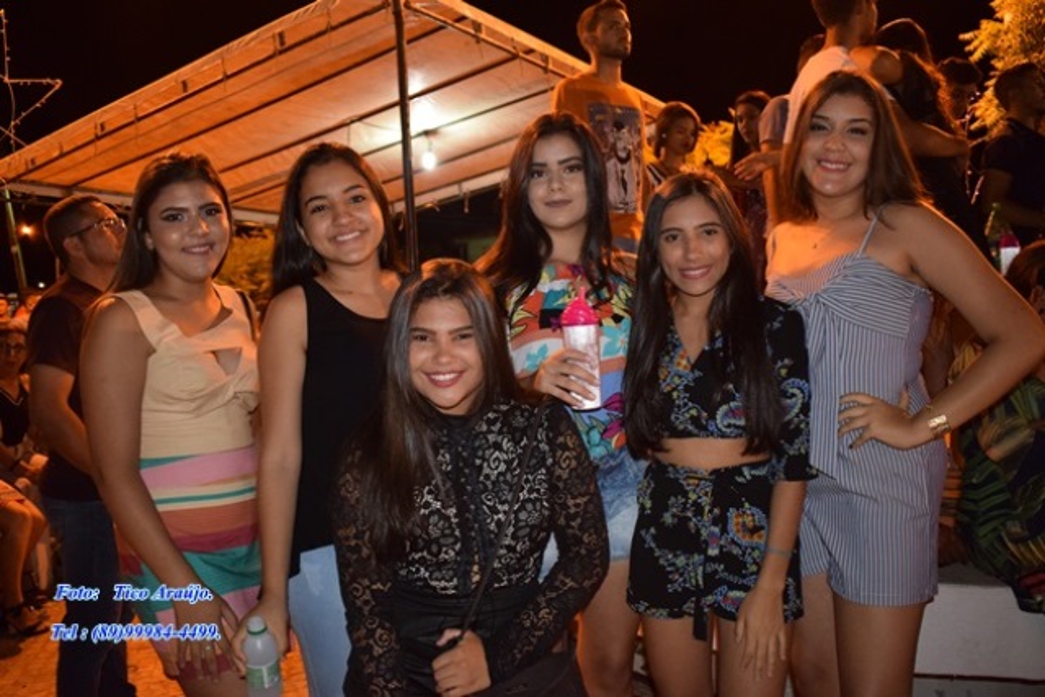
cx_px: 522
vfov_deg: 41.7
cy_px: 348
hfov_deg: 59.5
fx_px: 915
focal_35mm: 32
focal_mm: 21
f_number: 3.8
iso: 2500
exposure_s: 1/60
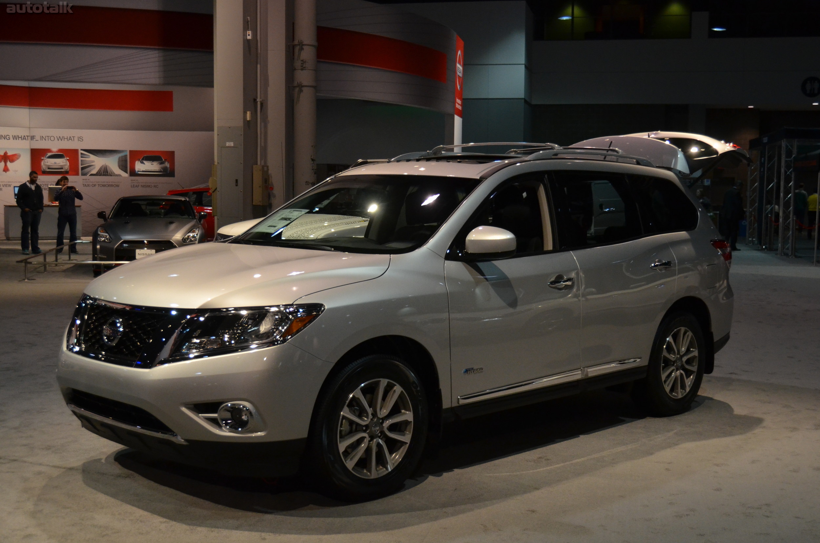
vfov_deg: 28.8
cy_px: 272
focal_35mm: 46
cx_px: 410
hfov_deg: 42.4
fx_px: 1057
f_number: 4
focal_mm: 31
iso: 1400
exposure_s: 1/500
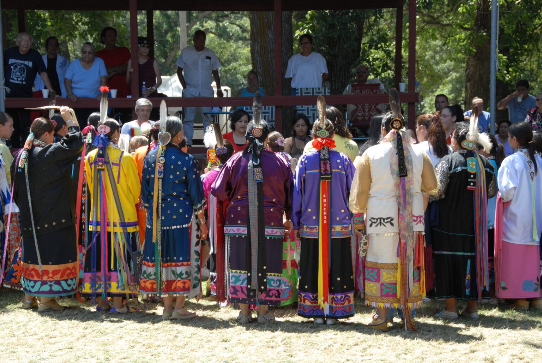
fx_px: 1470
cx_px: 271
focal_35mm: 98
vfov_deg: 14.1
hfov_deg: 20.9
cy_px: 182
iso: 400
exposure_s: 1/200
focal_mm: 65
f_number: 7.1
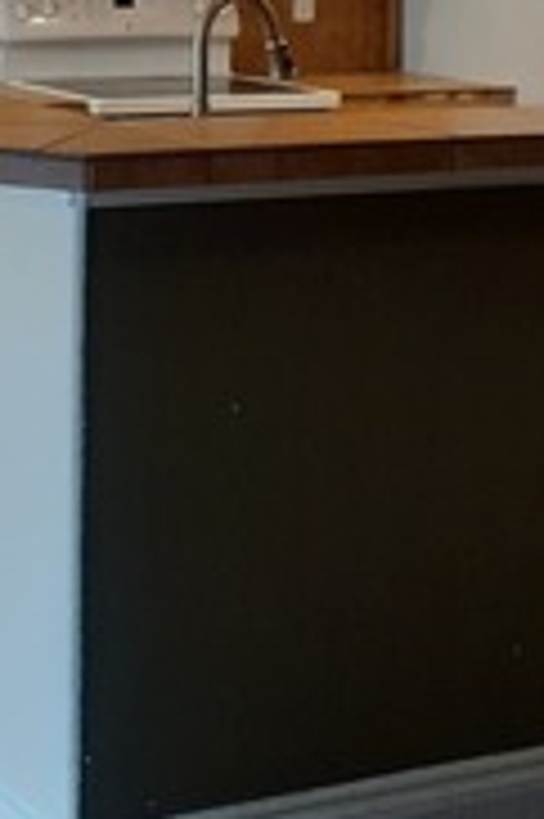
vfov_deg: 20.0
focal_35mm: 99
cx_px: 31
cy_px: -4
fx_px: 2248
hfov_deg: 13.6
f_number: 1.9
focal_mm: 3.6
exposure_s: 1/40
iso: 320
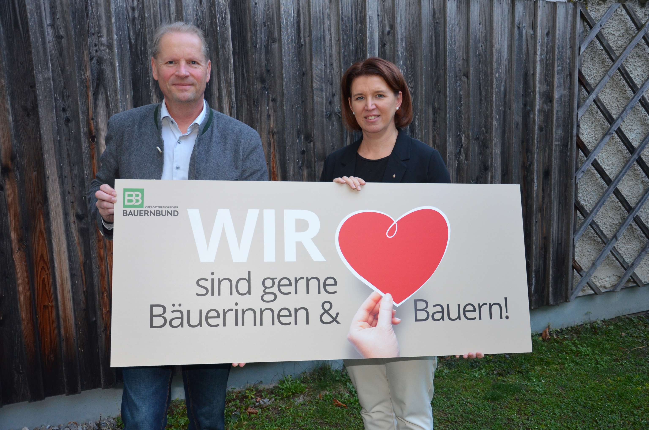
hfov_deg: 53.2
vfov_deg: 36.7
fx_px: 648
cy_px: 215
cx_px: 324
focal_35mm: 36
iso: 900
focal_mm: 24
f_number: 4
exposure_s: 1/60
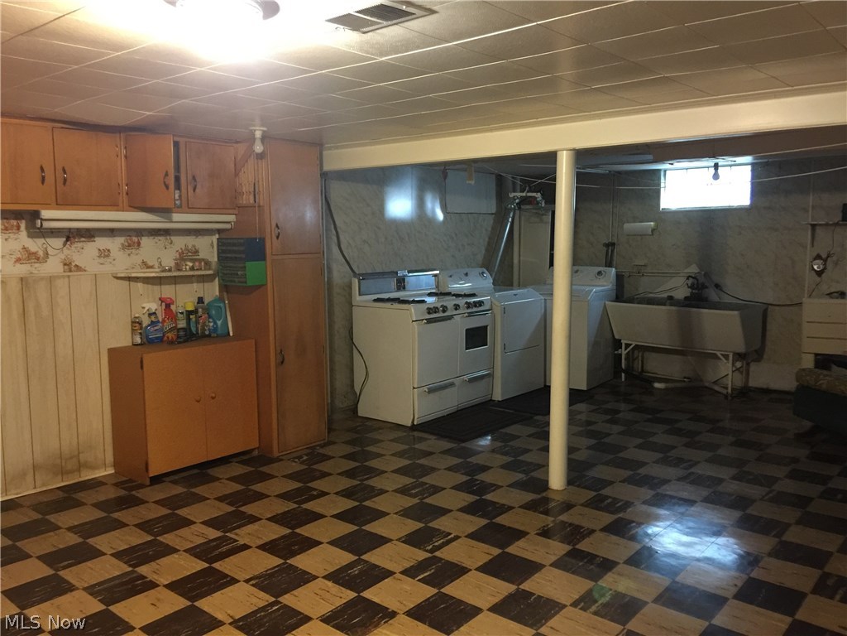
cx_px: 424
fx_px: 710
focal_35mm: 29
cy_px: 318
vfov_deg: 48.2
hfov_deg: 61.7
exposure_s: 1/8
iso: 160
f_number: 2.2
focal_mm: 4.15
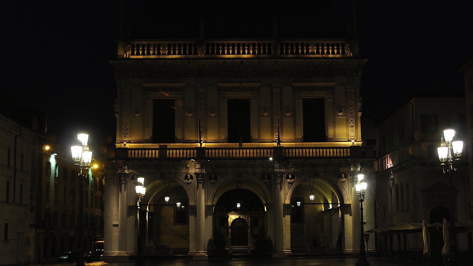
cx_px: 240
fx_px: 640
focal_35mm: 51
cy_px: 143
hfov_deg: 40.6
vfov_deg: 23.5
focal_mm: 32
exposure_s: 1/30
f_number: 2.8
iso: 320
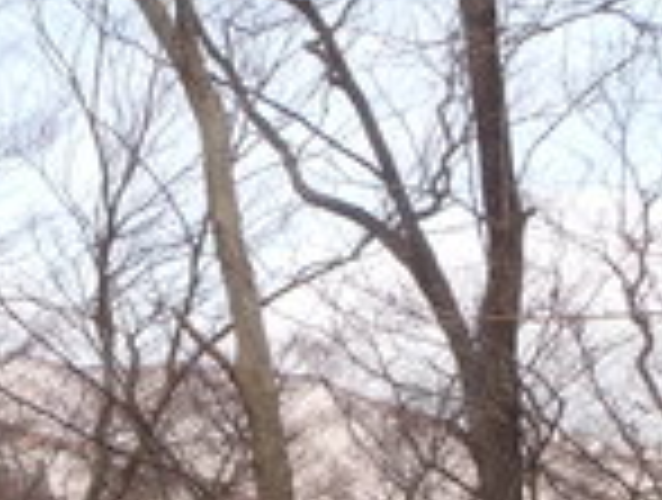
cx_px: -86
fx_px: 1457
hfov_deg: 23.8
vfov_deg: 19.0
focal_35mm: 76
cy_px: 495
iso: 80
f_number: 4.5
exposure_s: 1/125
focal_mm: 5
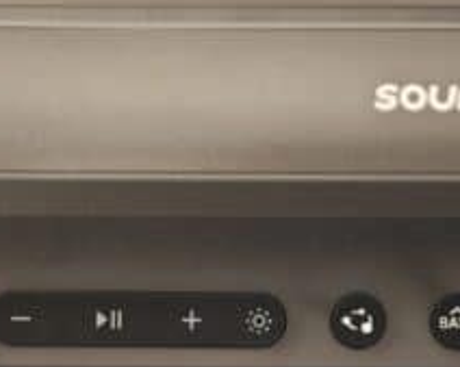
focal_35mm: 135
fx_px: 1835
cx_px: 156
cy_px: 309
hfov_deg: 14.3
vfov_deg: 11.4
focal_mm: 12.28
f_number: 1.8
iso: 1600
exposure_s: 1/33.3
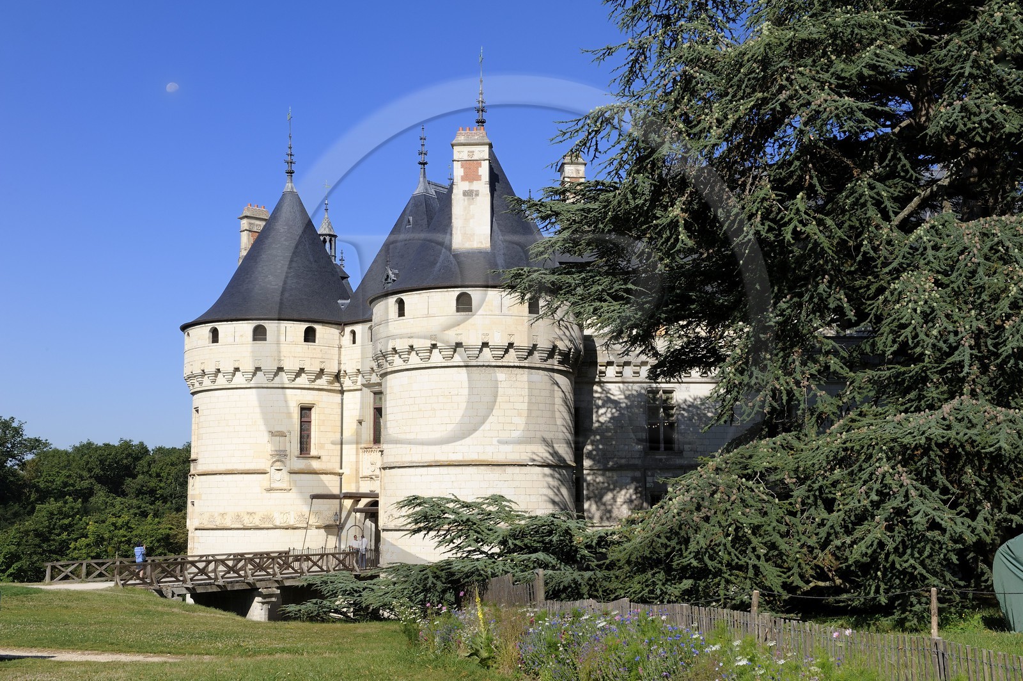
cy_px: 340
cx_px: 512
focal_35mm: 44
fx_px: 1249
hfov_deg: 44.5
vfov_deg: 30.5
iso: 200
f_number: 14
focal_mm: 44
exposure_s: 1/160
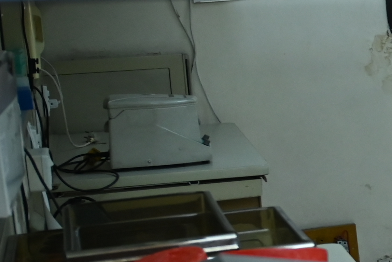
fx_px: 1655
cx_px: 941
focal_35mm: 152
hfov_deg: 11.3
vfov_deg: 9.0
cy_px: 180
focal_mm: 29
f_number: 4
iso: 1000
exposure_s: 1/160
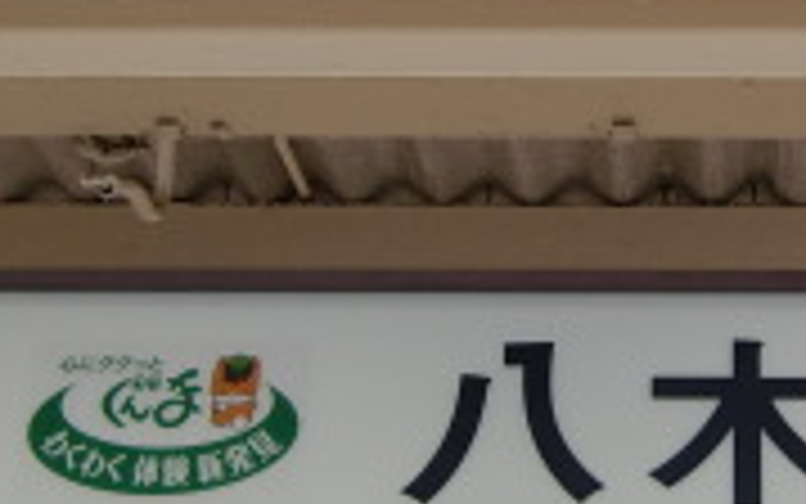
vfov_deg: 12.4
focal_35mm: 106
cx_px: 729
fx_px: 2329
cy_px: 243
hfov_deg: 19.3
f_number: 2.6
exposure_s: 1/250
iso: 64
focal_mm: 4.9
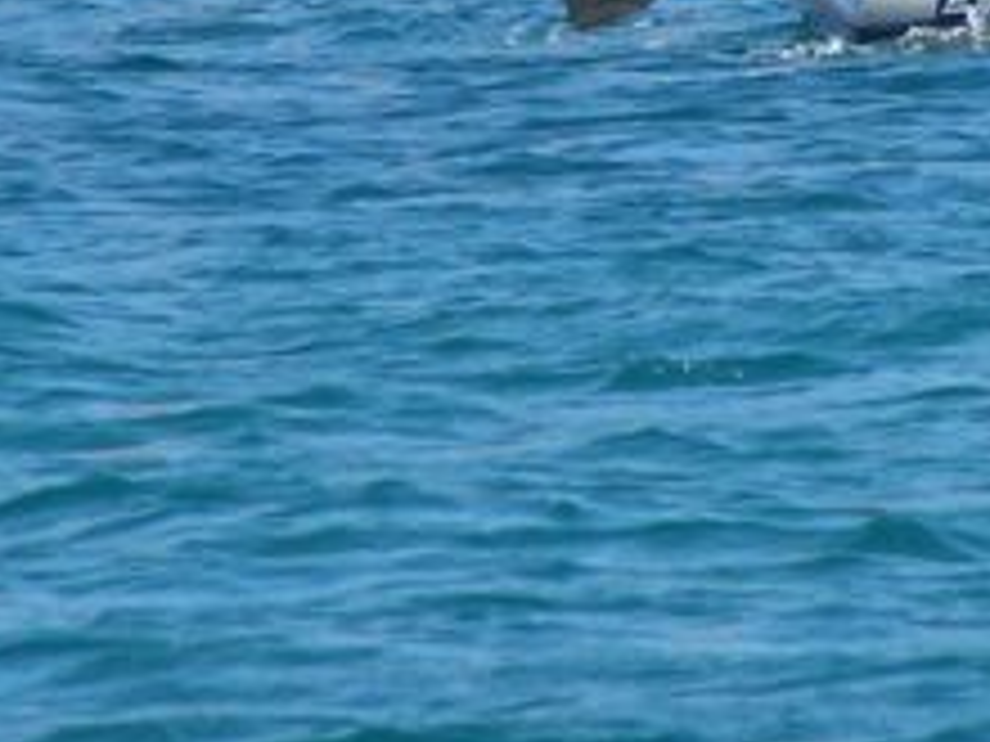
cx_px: 886
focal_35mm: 1103
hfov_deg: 1.8
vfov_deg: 1.3
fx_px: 31545
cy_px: -58
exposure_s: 1/500
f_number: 3.7
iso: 50
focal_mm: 63
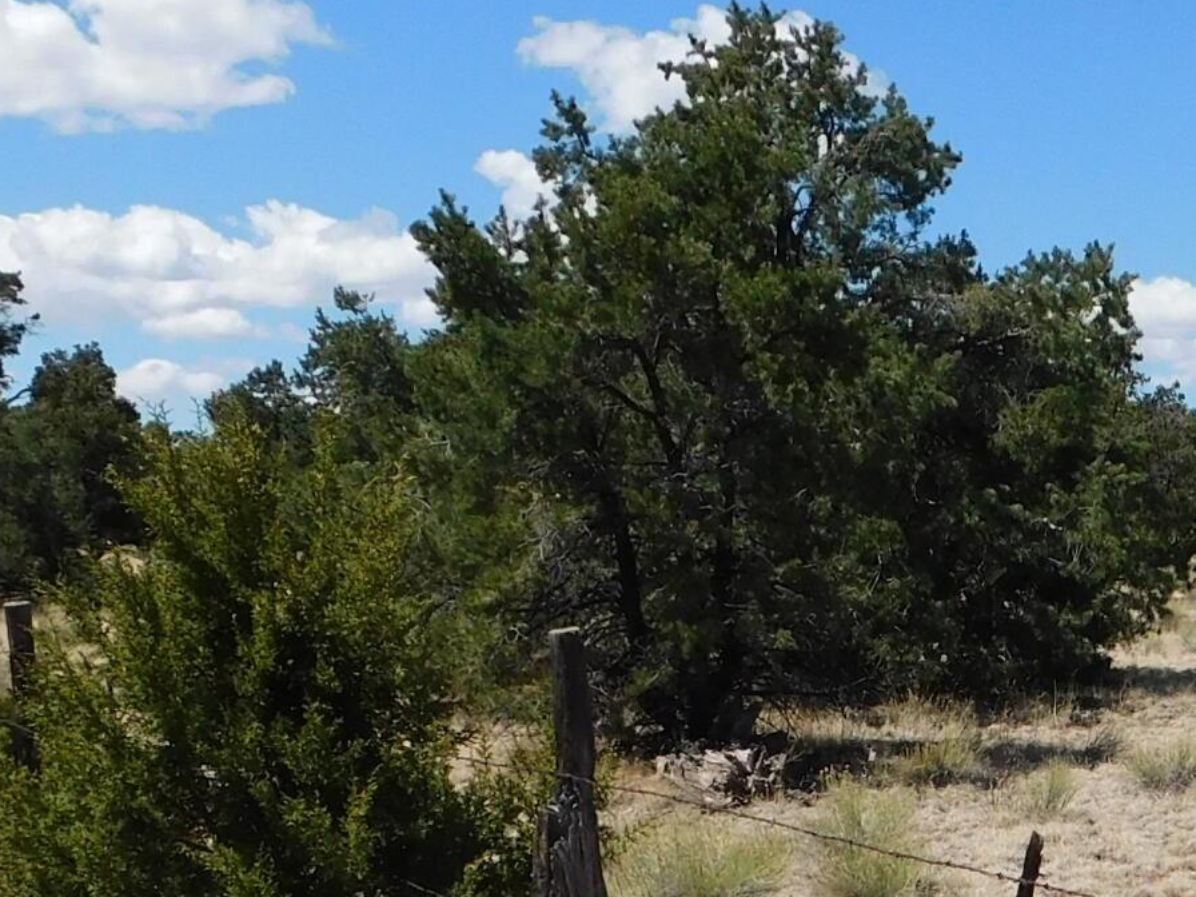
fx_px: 2660
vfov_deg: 18.9
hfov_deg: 24.9
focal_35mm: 77
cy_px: 745
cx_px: 981
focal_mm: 4
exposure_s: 1/640
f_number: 6
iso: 125
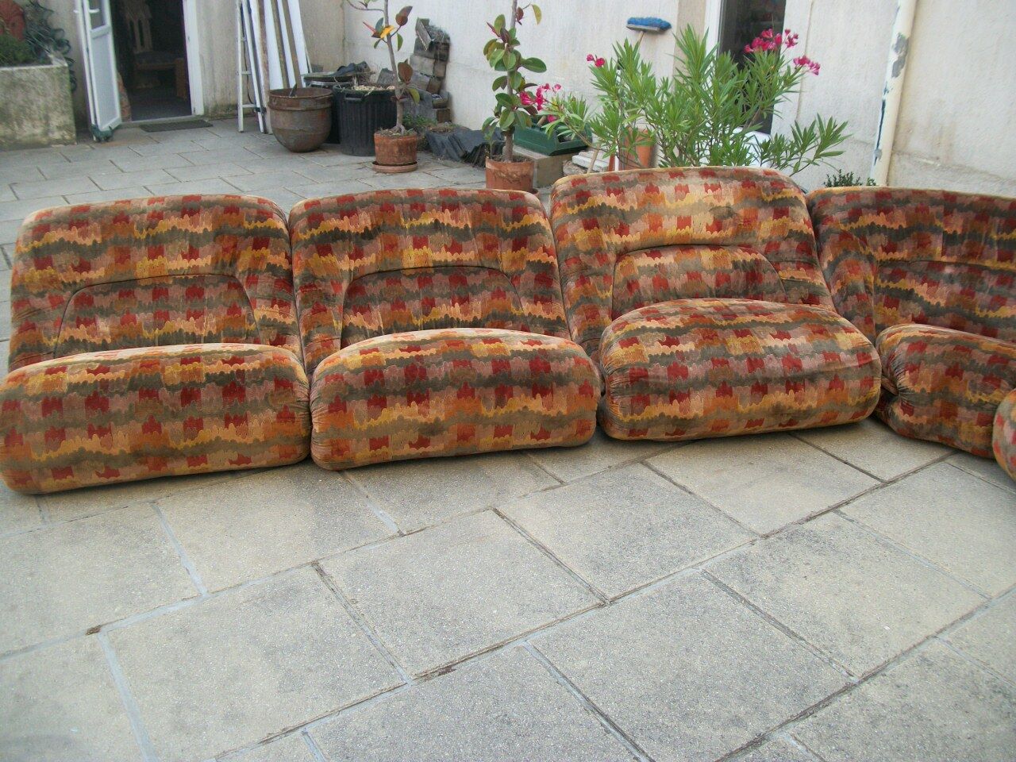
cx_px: 508
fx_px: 939
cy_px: 381
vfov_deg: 44.2
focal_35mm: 32
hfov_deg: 56.8
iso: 80
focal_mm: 5.7
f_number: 2.9
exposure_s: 1/100
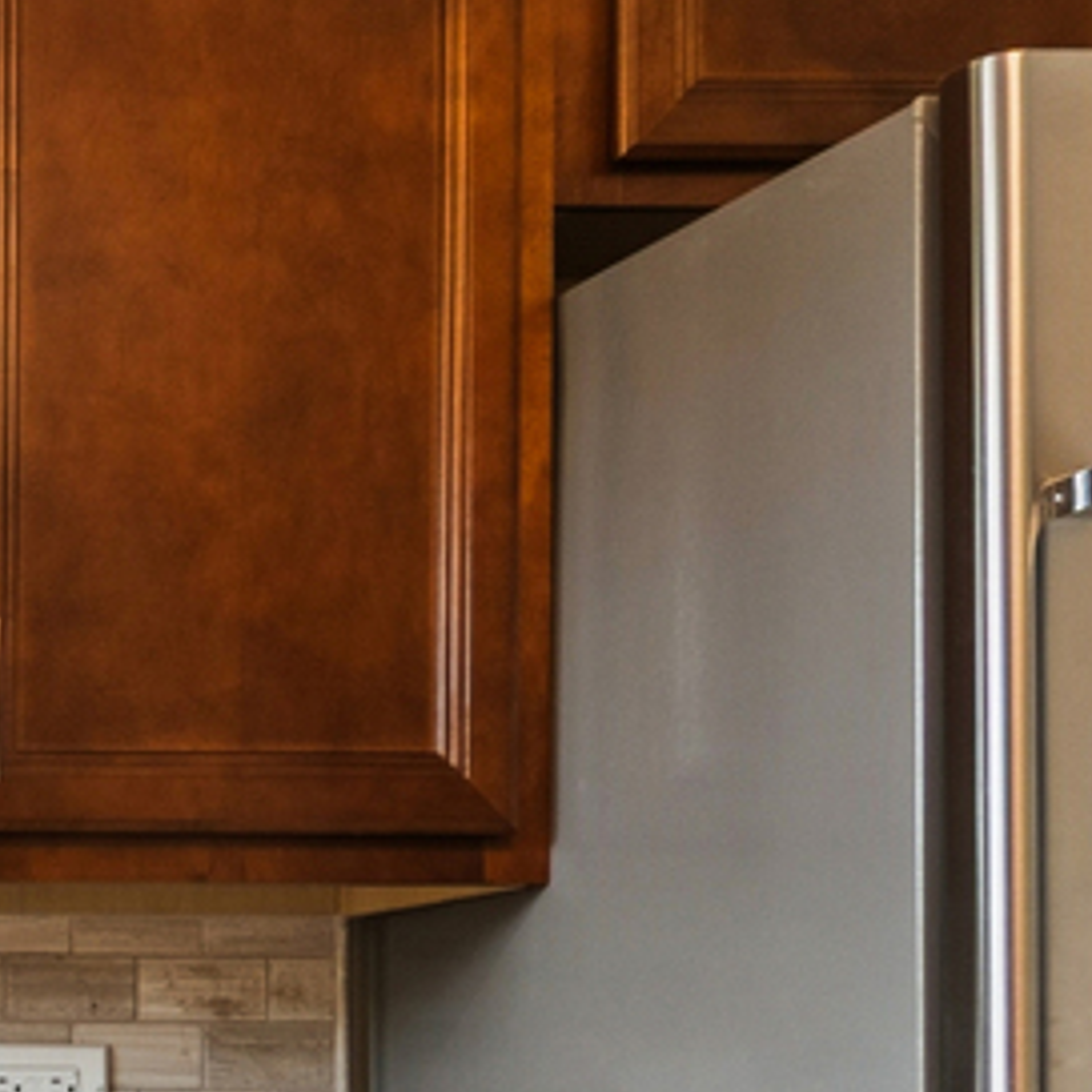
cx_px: -1132
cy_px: 1257
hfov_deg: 15.2
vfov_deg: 18.3
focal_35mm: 91
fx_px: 3248
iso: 200
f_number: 8
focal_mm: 12
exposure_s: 1/8
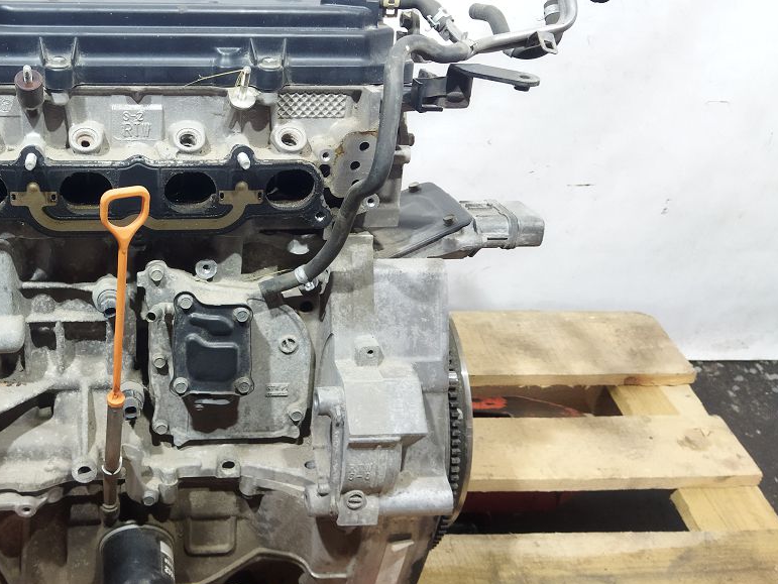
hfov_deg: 43.1
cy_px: 259
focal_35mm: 42
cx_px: 177
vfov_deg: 34.3
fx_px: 944
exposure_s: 1/33
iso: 263
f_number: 1.79
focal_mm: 4.71
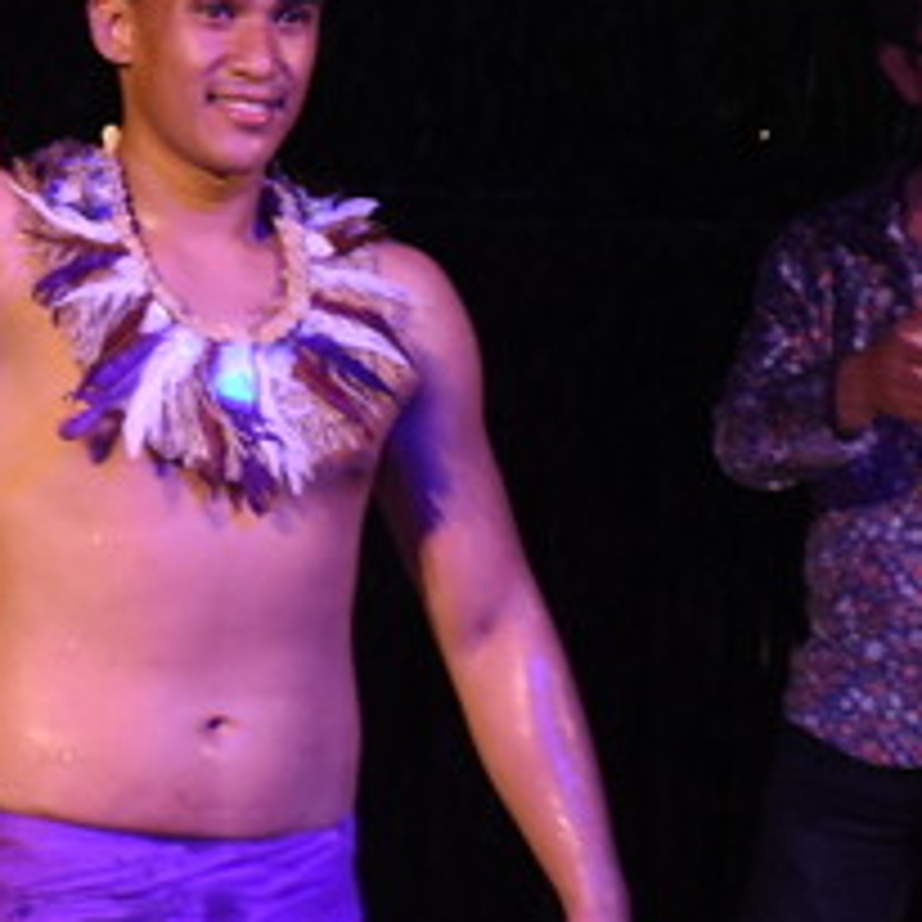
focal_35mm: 378
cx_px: -238
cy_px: 333
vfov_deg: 4.6
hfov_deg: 4.6
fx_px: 11401
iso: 2000
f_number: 5.3
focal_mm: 95
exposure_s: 1/250
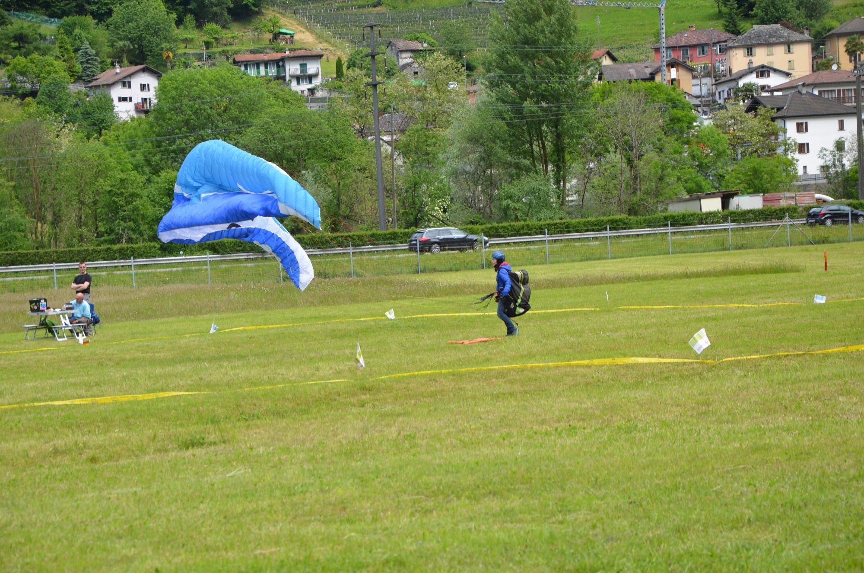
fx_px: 2874
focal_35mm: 120
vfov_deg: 11.4
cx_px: 432
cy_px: 286
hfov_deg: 17.1
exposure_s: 1/250
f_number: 8
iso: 200
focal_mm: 80
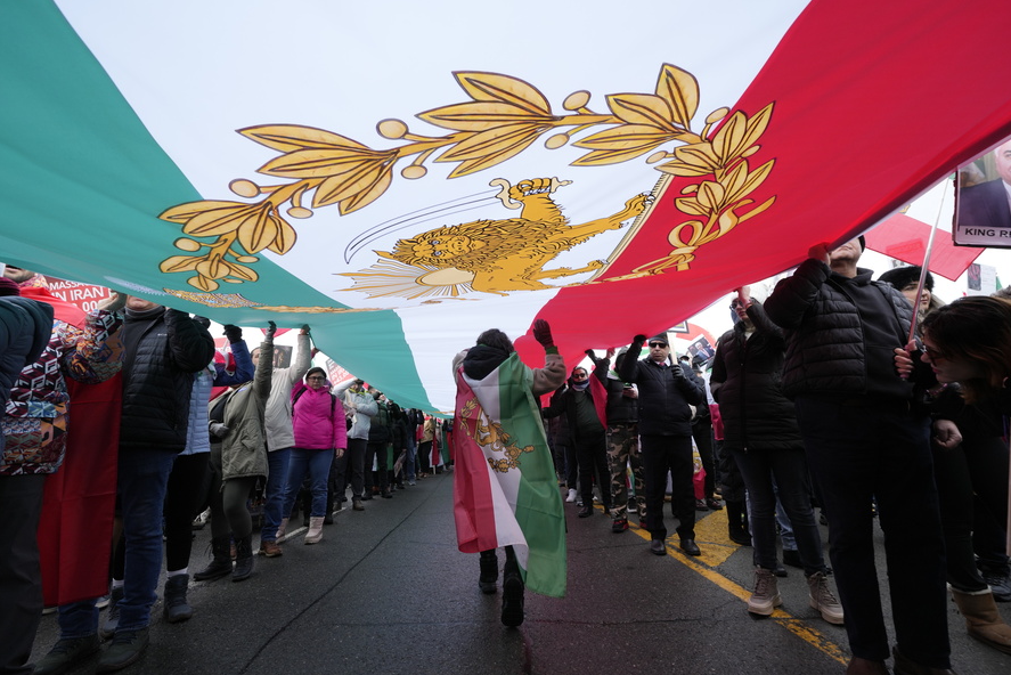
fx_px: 421
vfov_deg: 77.3
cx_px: 509
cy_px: 323
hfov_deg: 100.4
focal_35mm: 15
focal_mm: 13
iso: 400
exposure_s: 1/250
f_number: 6.3
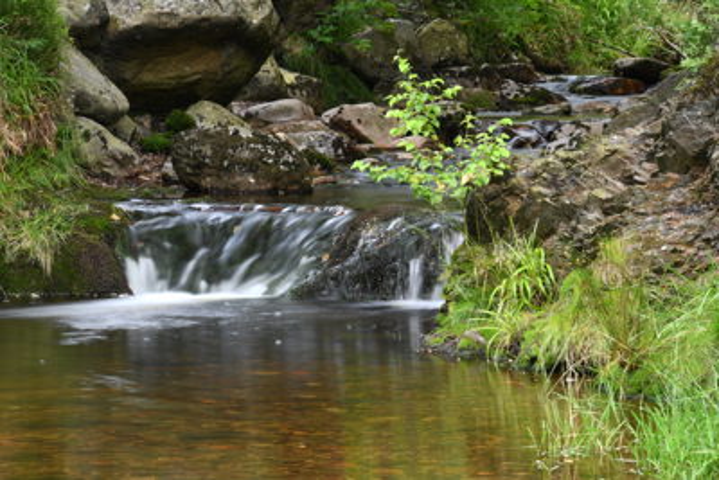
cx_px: 360
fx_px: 3736
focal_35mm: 187
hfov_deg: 11.0
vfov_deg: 7.4
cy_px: 240
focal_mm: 125
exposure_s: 1.6
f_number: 22
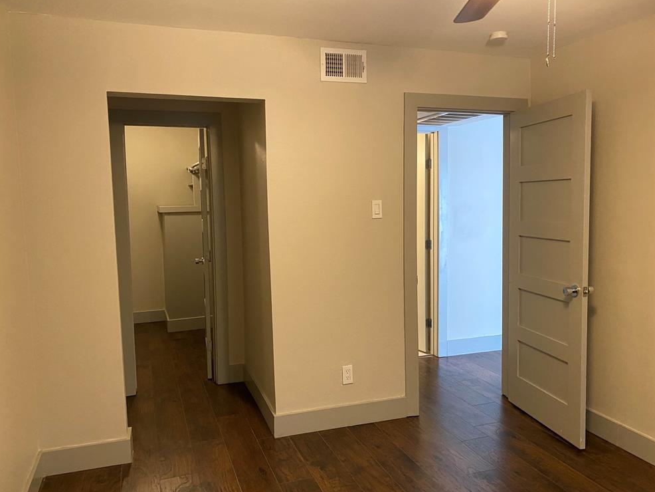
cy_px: 248
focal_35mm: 27
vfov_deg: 51.4
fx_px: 511
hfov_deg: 65.3
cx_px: 319
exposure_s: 1/60
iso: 400
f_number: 1.8
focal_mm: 4.25
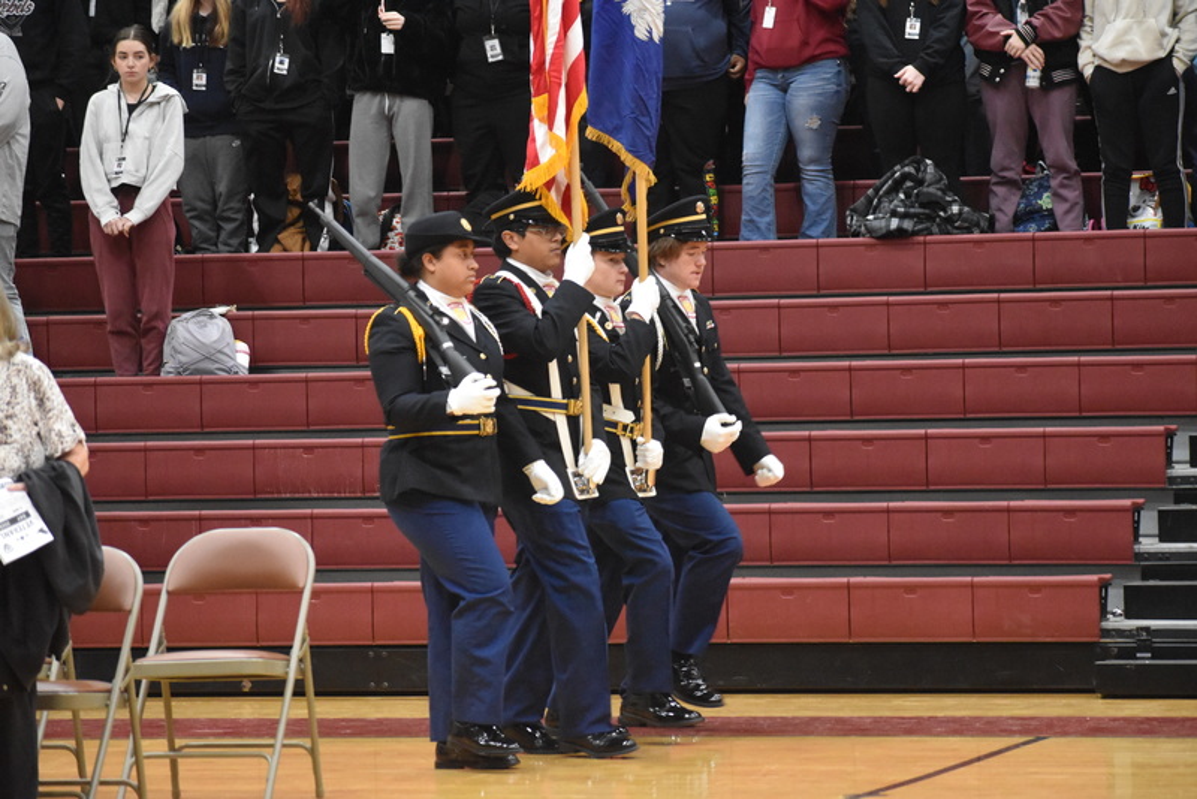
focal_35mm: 168
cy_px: 400
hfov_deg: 12.2
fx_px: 5588
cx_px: 598
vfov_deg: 8.2
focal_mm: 112
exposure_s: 1/180
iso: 5000
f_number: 4.8
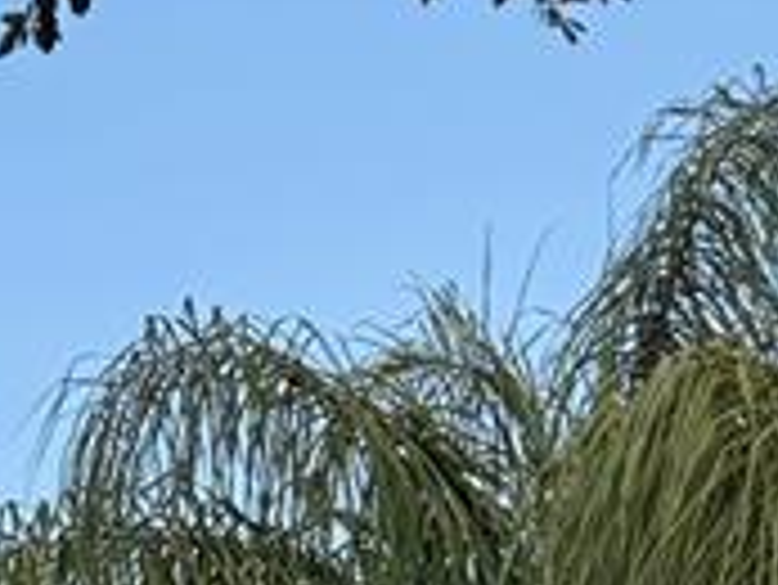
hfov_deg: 12.4
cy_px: 1422
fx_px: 3194
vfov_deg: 9.3
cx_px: -724
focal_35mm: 142
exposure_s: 1/853
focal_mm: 6.76
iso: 80
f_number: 1.78
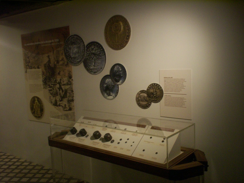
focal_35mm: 36
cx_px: 122
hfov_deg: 51.4
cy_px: 92
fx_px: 254
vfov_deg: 39.7
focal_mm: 6
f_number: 4.5
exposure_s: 1/8
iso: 200
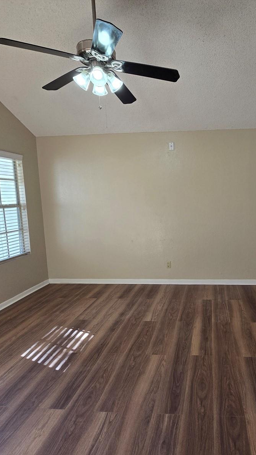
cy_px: 228
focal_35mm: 19
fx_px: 229
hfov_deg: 55.2
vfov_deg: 89.6
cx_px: 196
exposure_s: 1/120
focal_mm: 2.2
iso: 80
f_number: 2.2
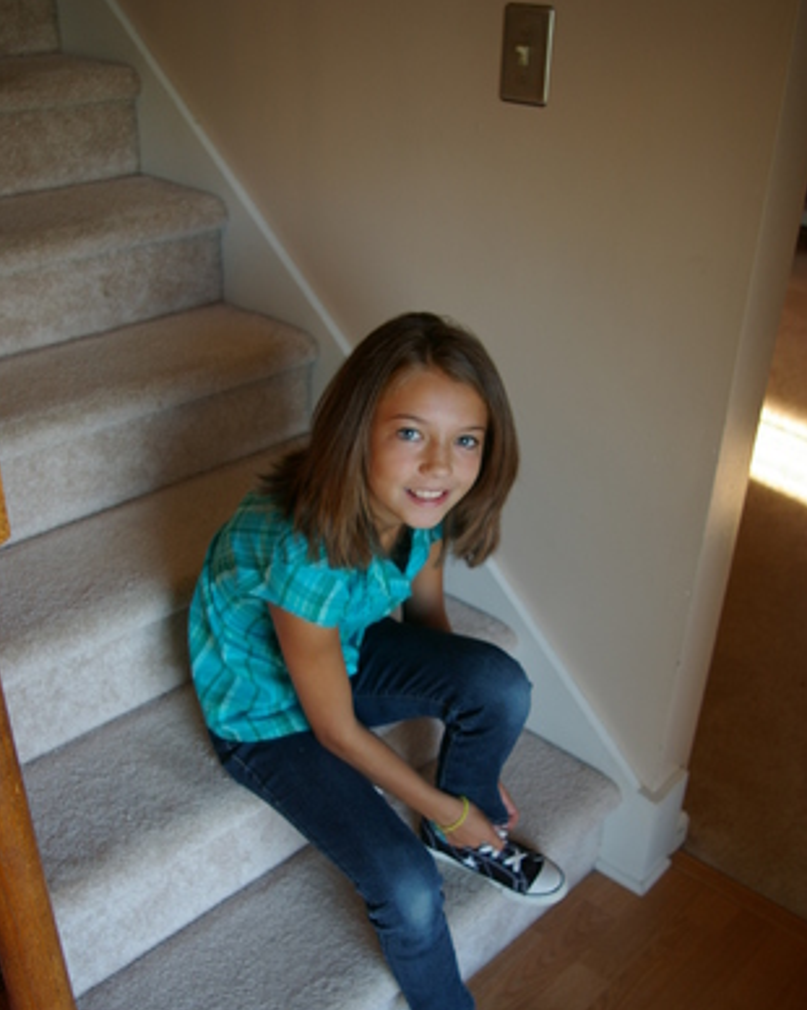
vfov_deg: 49.2
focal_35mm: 37
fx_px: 1093
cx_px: 400
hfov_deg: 40.5
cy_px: 617
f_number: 4
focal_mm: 21
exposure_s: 1/20
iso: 200
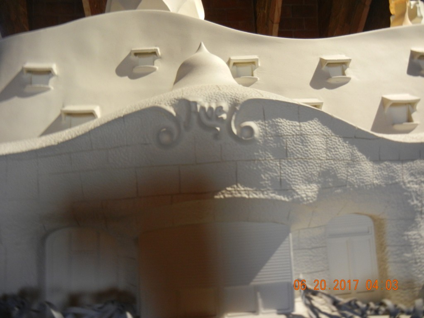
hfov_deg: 60.0
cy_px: 159
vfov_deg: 46.8
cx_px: 212
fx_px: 367
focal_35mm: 30
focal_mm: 5.4
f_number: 3.5
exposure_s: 1/11.6
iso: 400
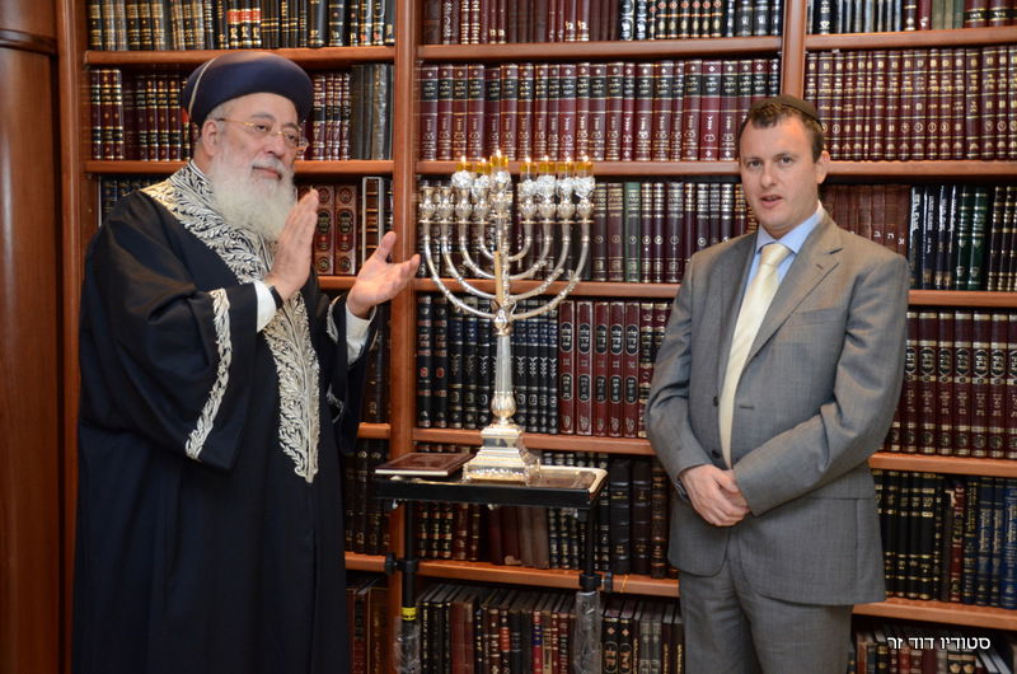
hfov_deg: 51.4
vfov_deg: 35.3
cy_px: 337
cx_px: 508
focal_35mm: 38
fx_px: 1057
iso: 1600
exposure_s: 1/160
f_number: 4
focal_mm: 25
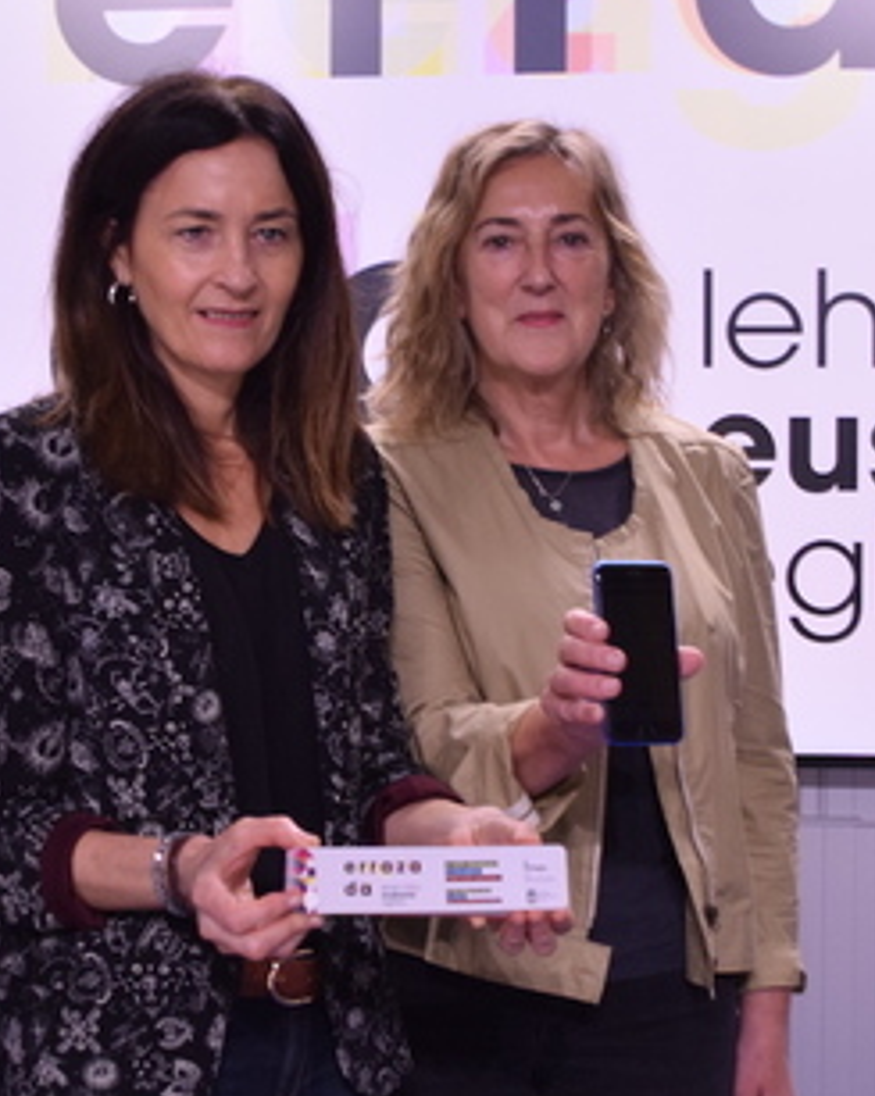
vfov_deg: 23.9
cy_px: 496
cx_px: 504
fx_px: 2594
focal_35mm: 80
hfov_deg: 19.1
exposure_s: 1/160
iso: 800
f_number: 4
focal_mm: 24
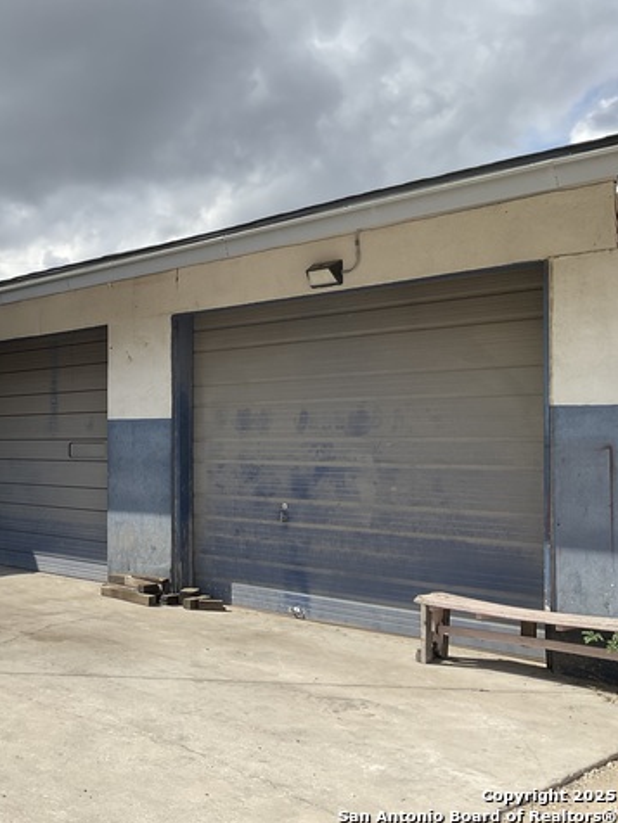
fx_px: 928
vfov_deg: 47.9
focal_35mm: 39
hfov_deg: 34.8
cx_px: 66
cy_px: 412
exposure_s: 1/2320
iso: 16
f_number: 1.8
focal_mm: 3
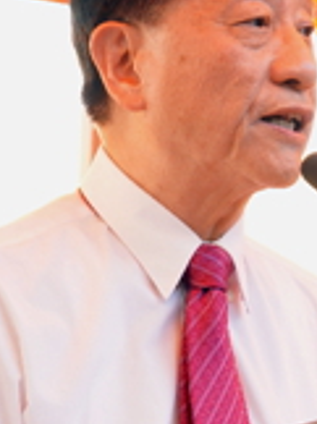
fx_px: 4772
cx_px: 422
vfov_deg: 5.1
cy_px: 204
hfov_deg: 3.8
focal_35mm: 390
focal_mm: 73
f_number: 5.6
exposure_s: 1/160
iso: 400
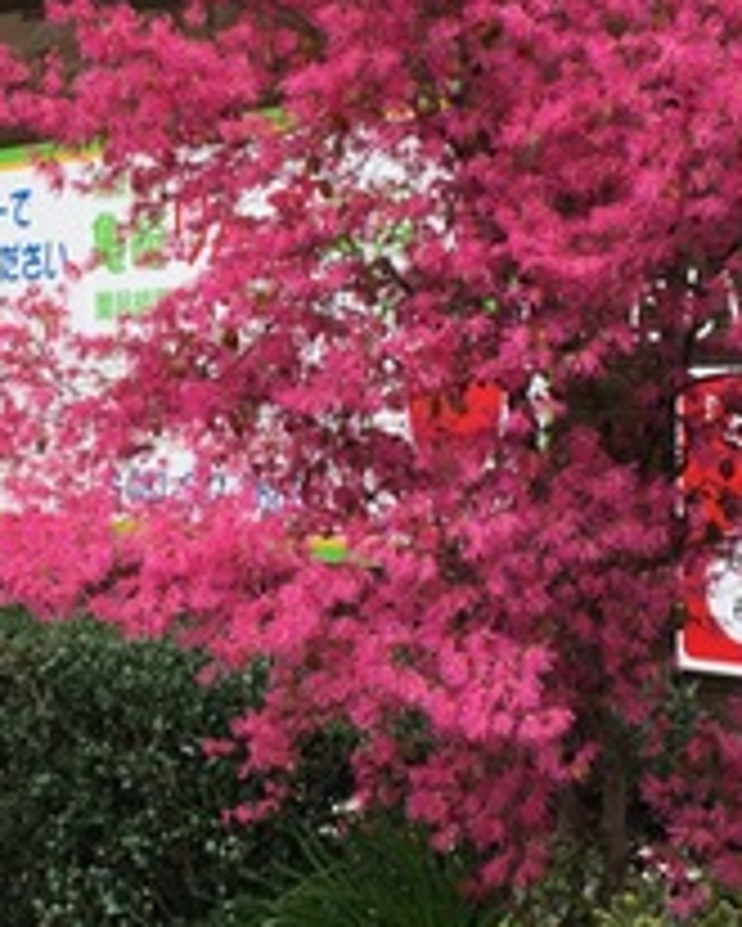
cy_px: 432
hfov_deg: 17.3
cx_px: 121
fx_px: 2414
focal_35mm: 88
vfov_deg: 21.7
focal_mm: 4.15
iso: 25
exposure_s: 1/187
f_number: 2.2
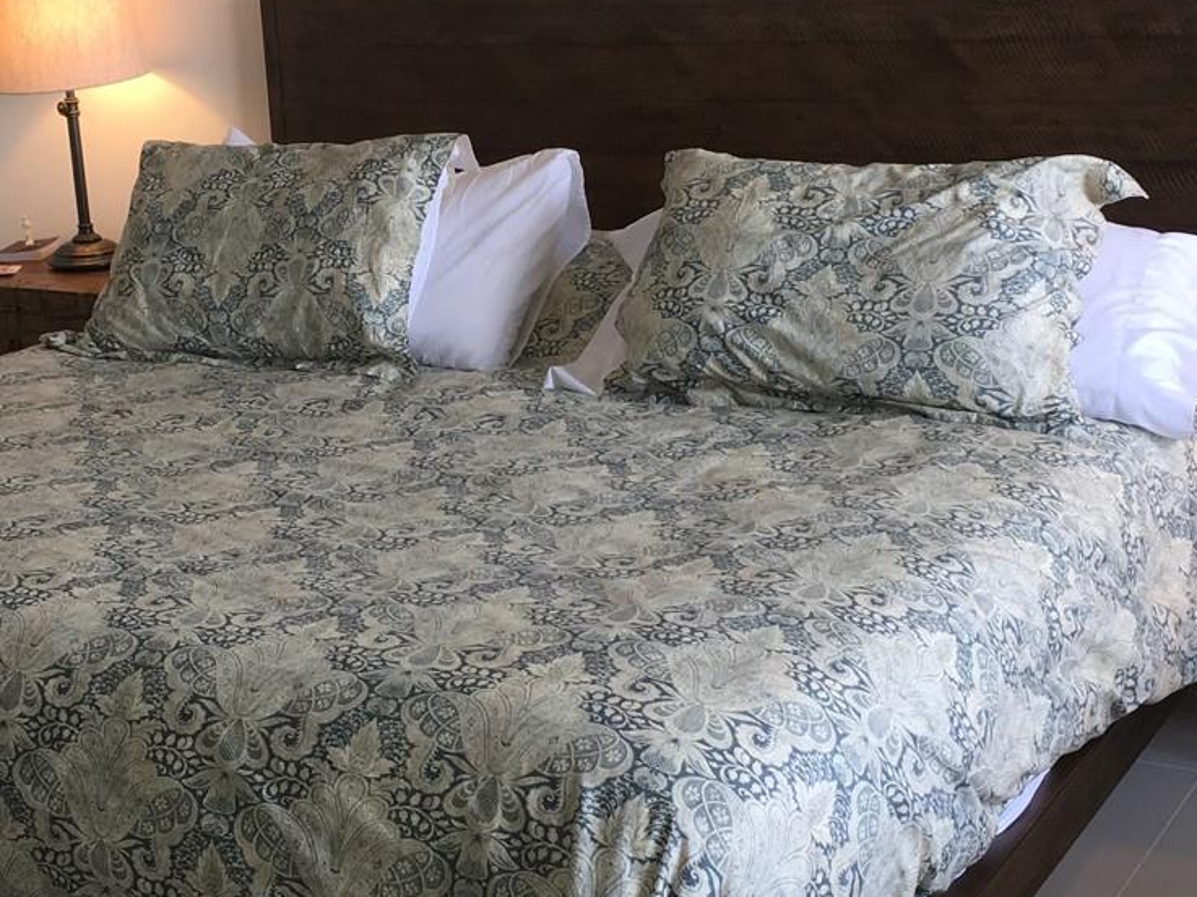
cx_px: 468
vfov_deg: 23.3
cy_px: 436
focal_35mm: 63
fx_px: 2177
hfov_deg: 30.6
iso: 25
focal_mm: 4.15
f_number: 2.2
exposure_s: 1/30
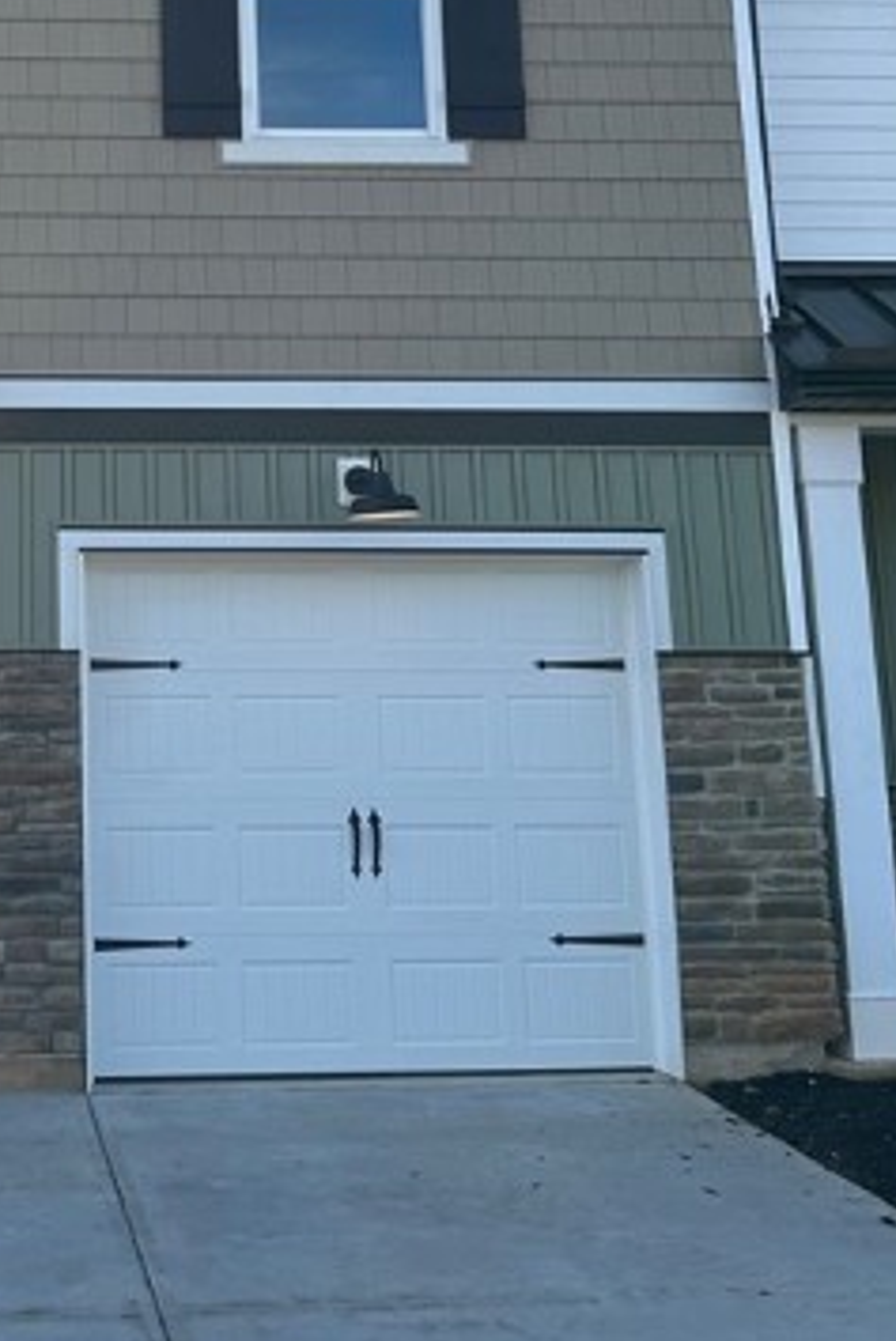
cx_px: 60
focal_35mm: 54
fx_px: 2014
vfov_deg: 35.7
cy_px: 272
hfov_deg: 24.3
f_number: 1.78
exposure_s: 1/2469
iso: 80
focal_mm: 6.86
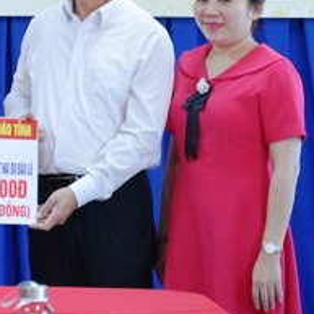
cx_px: -20
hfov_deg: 3.9
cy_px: -20
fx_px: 4561
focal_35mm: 444
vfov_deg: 3.9
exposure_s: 1/60
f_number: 5.6
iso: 3200
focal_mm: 105
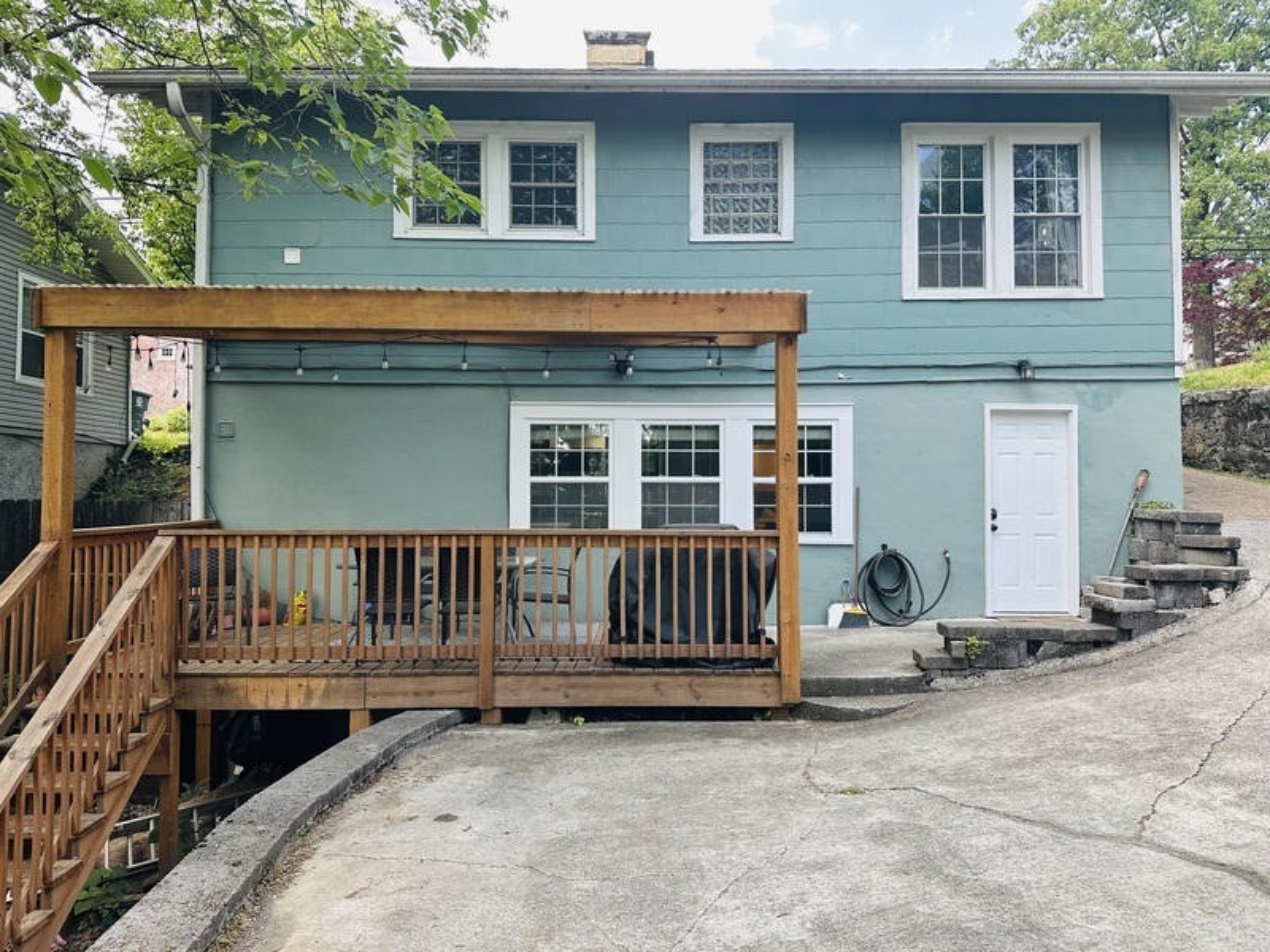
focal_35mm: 24
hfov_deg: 71.6
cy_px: 476
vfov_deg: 56.8
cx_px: 635
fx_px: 881
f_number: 1.78
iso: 80
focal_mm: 6.86
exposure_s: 1/486
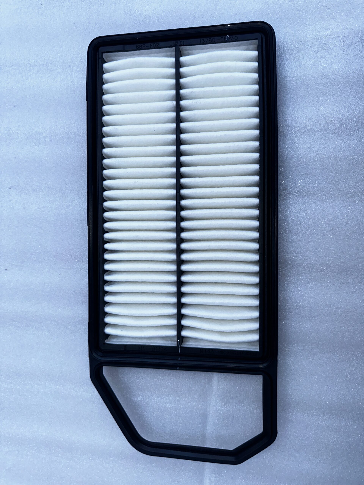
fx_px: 336
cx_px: 182
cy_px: 242
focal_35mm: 24
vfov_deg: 71.6
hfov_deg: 56.8
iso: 50
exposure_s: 1/1988
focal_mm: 6.86
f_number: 1.78
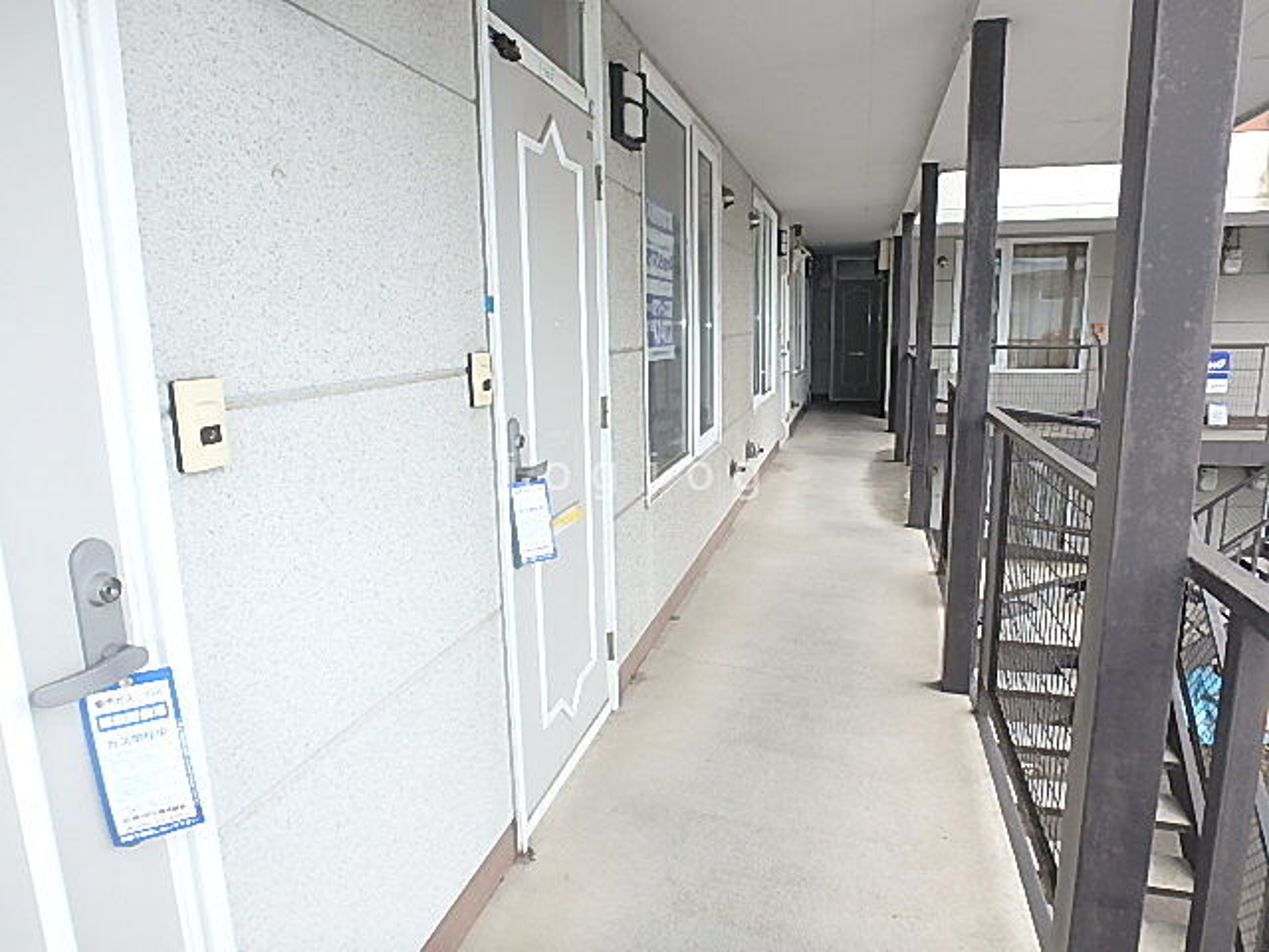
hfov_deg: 79.0
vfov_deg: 63.4
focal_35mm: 21
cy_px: 476
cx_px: 634
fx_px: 770
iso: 125
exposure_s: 1/100
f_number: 3.5
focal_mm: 3.7
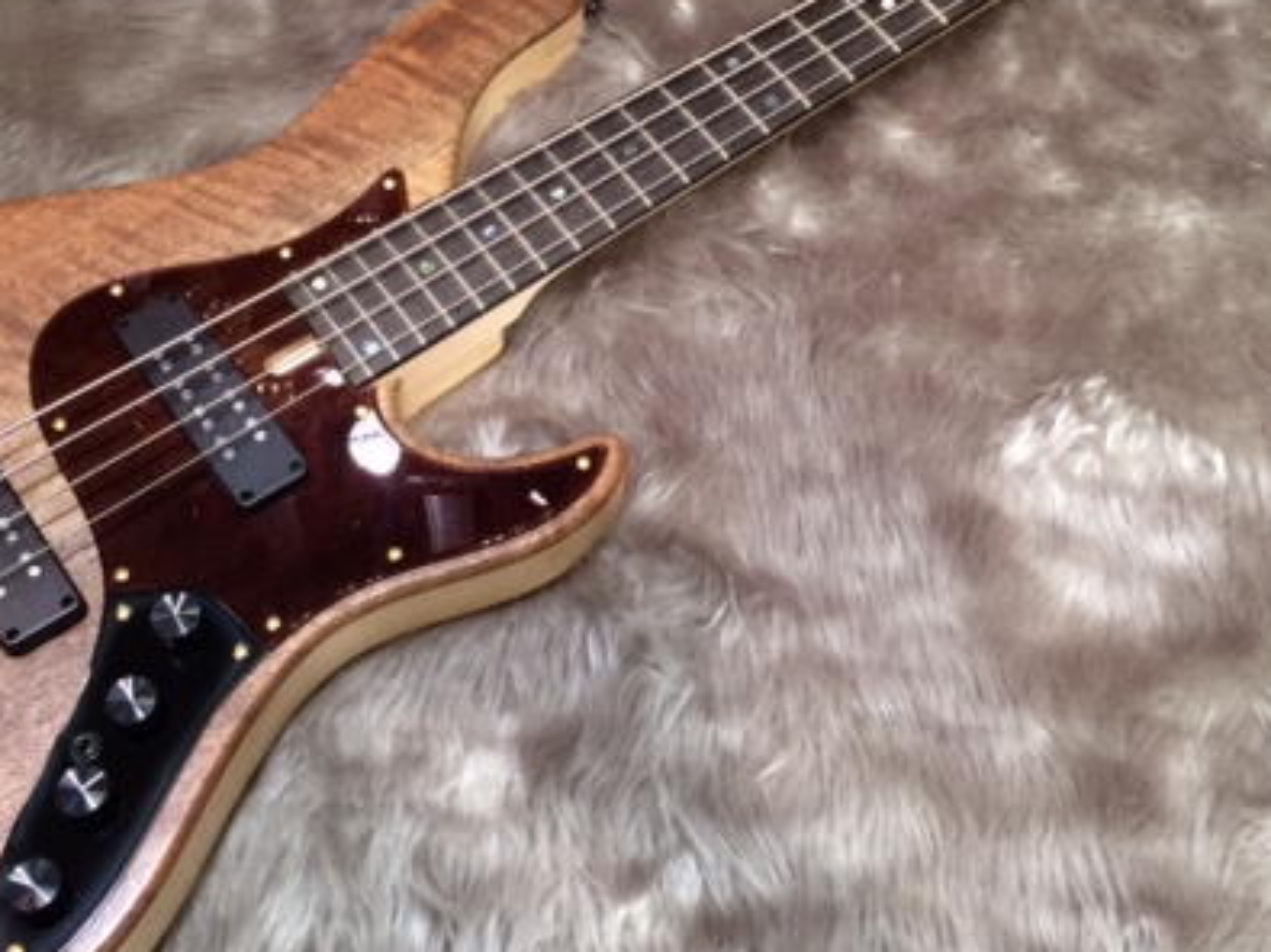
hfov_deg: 40.4
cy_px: 344
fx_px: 1725
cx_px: 644
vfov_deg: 30.7
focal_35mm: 47
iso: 80
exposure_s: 1/30
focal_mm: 4.15
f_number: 2.2
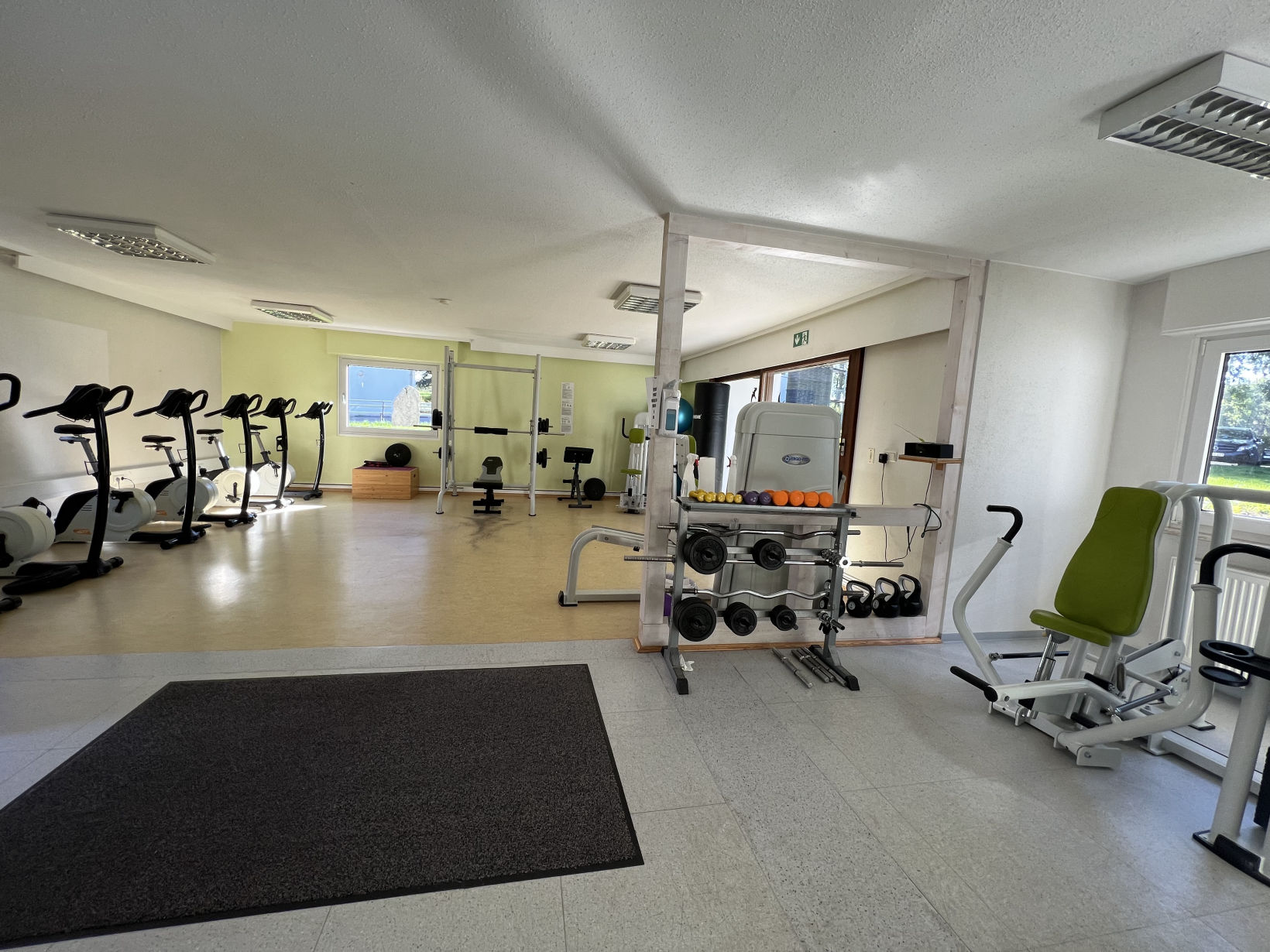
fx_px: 477
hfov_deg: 106.2
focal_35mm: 13
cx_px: 635
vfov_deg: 89.9
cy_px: 476
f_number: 1.8
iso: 50
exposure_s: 1/99
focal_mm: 1.57
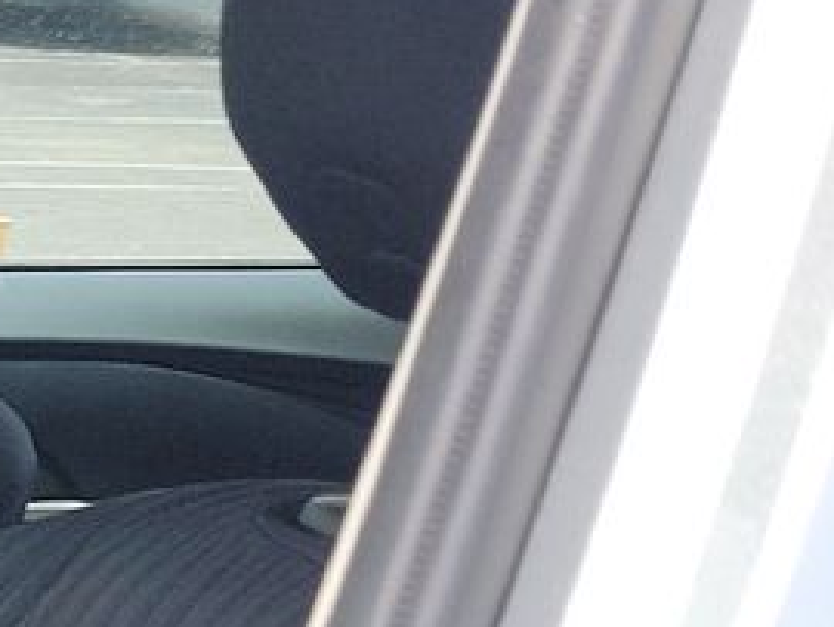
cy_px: 1273
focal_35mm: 142
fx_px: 3424
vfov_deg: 9.7
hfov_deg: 10.3
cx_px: -1631
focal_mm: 6.7
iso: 50
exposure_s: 1/212
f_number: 1.8
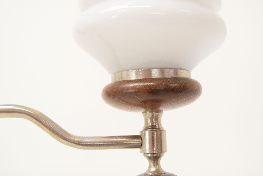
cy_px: 88
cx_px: 132
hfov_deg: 38.9
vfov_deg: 26.5
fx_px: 373
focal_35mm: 51
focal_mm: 34
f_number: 7.1
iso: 1600
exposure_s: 1/200
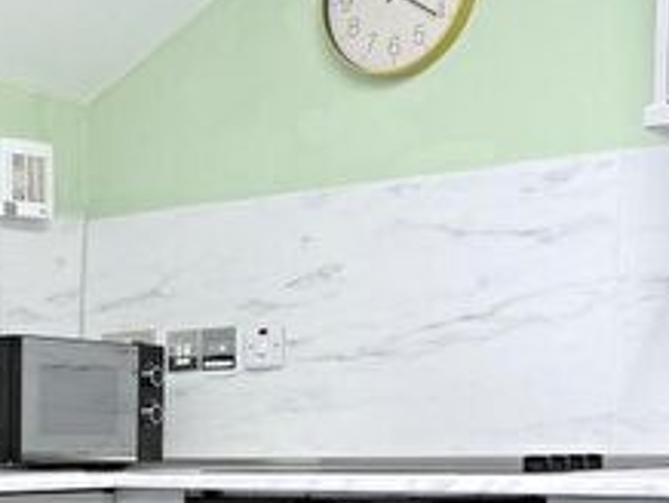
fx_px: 1490
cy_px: 538
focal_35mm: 77
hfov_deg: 24.3
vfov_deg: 18.5
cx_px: 21
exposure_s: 1/100
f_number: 1.78
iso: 80
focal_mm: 6.76
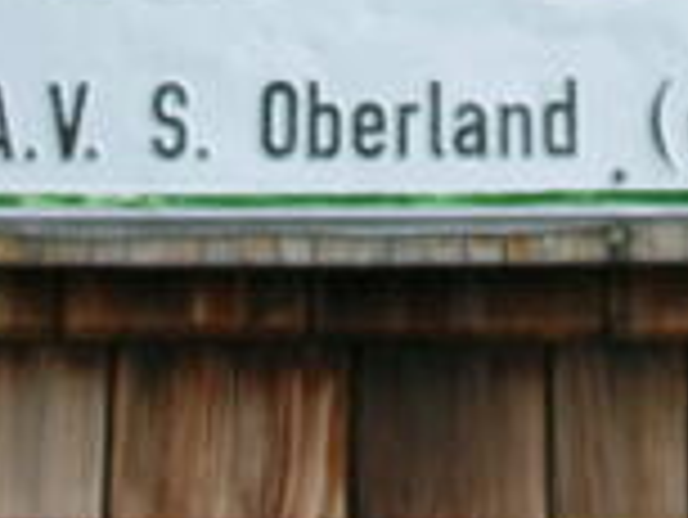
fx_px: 2665
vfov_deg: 10.7
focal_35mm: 134
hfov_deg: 14.7
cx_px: 497
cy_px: -225
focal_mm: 5.8
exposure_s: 1/81.1
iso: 50
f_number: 8.5
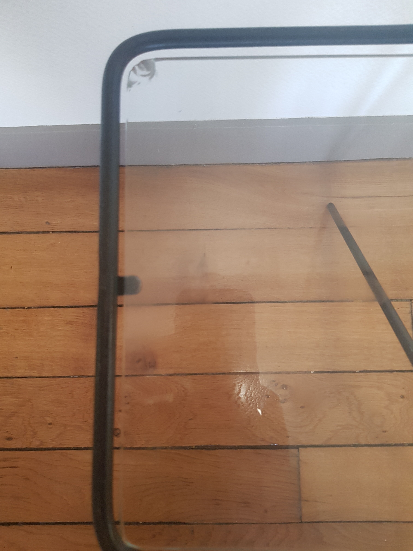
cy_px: 276
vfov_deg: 67.3
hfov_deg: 53.1
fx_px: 414
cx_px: 206
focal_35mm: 26
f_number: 1.7
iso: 200
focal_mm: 4.2
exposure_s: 1/33
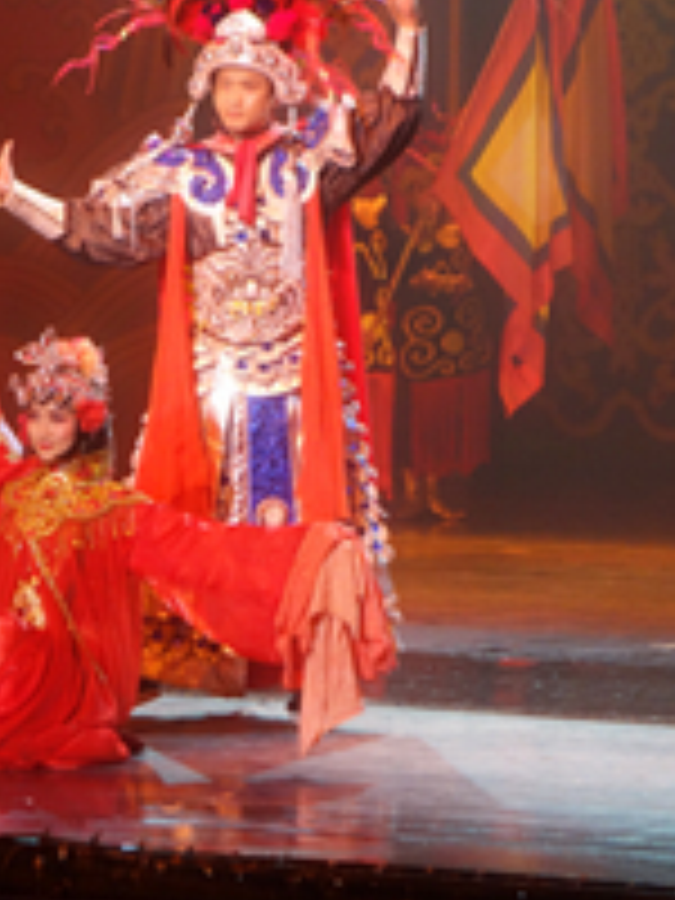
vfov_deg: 8.8
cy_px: 342
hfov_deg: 6.6
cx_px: 173
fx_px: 5824
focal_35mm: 224
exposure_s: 1/60
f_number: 4.9
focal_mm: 37.1
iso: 800
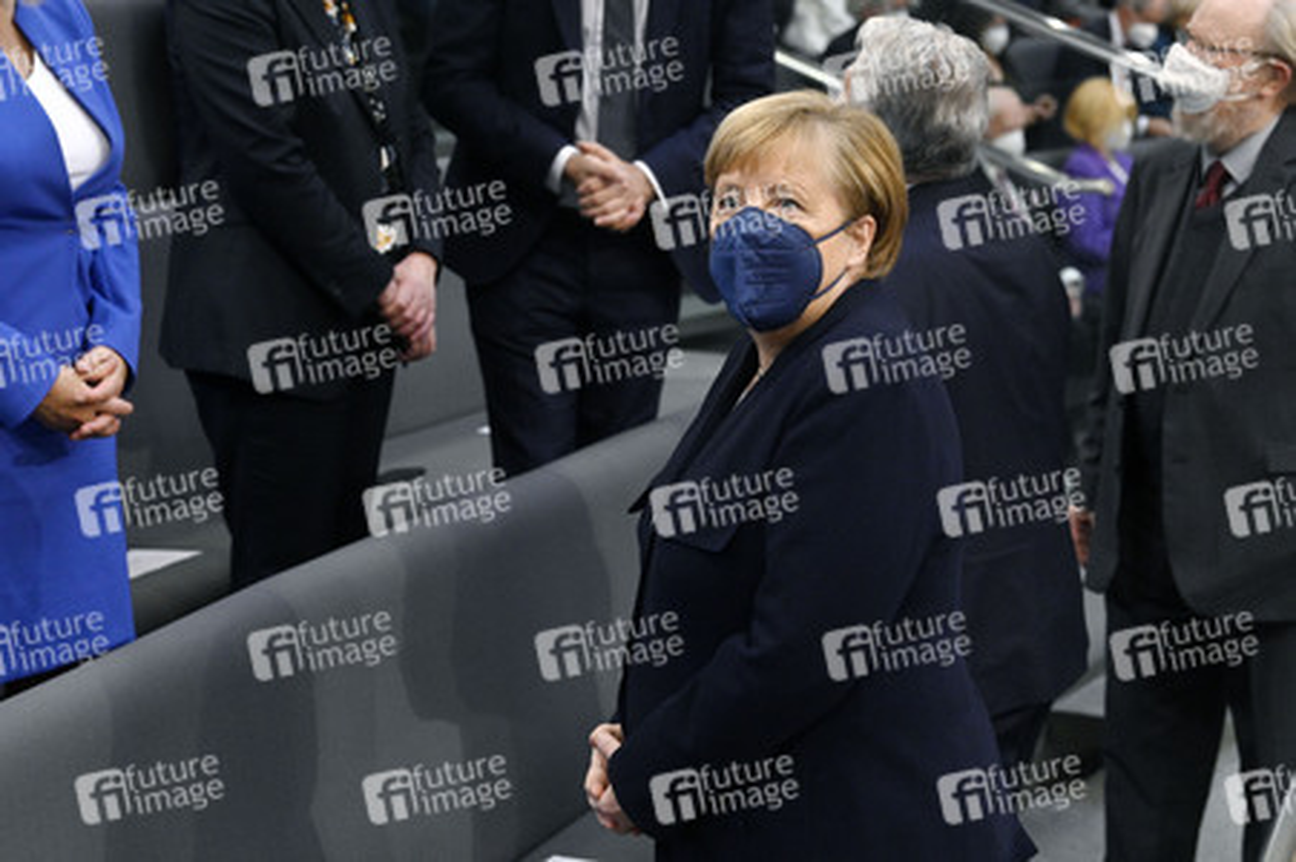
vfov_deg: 19.4
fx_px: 2518
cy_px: 431
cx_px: 648
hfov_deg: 28.9
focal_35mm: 70
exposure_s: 1/100
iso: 6400
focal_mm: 70
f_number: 5.6
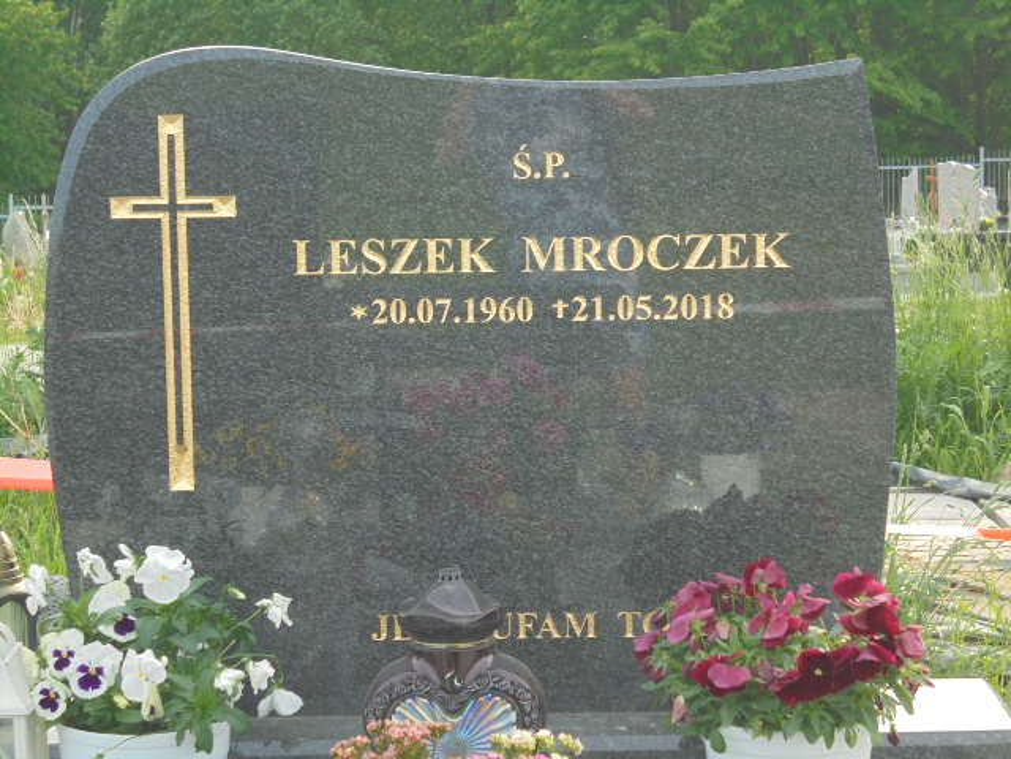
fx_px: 2745
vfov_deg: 15.7
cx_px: 506
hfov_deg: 20.9
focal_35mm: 94
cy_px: 380
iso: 100
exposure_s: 1/125
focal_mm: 16.9
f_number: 4.7
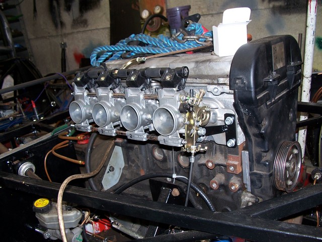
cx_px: 161
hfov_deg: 52.6
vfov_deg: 40.7
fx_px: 326
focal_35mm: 35
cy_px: 121
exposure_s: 1/60
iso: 80
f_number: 2.8
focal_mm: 6
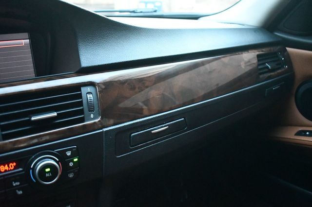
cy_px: 104
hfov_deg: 55.8
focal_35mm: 34
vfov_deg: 38.8
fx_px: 295
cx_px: 156
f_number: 3.8
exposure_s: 1/60
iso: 11400
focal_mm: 23
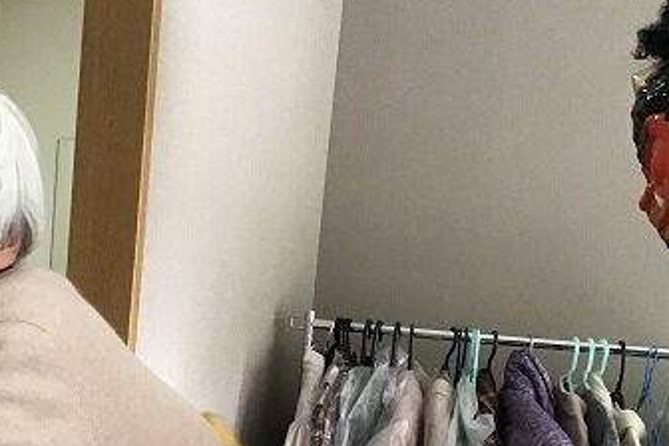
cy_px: 359
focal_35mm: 48
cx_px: 265
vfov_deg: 27.5
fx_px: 892
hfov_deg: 40.9
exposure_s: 1/30
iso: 200
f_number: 2.4
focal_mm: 3.3
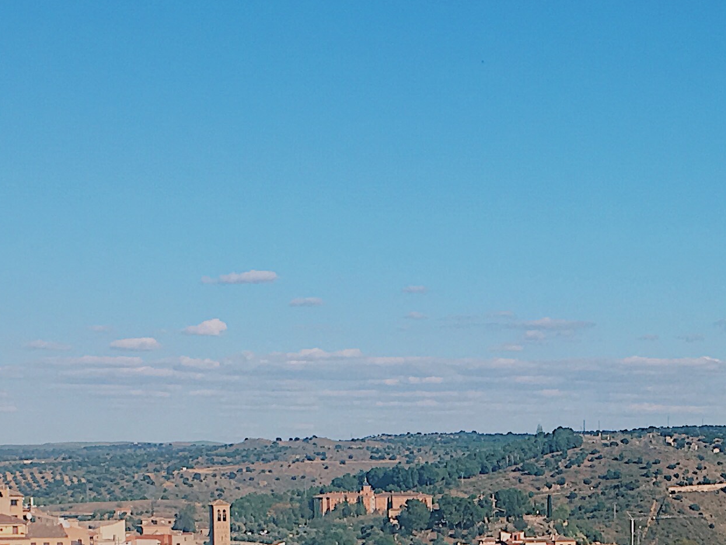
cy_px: 728
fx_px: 1971
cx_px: 556
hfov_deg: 20.7
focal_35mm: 94
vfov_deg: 15.0
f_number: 2.2
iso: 25
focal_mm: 4.15
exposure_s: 1/1508
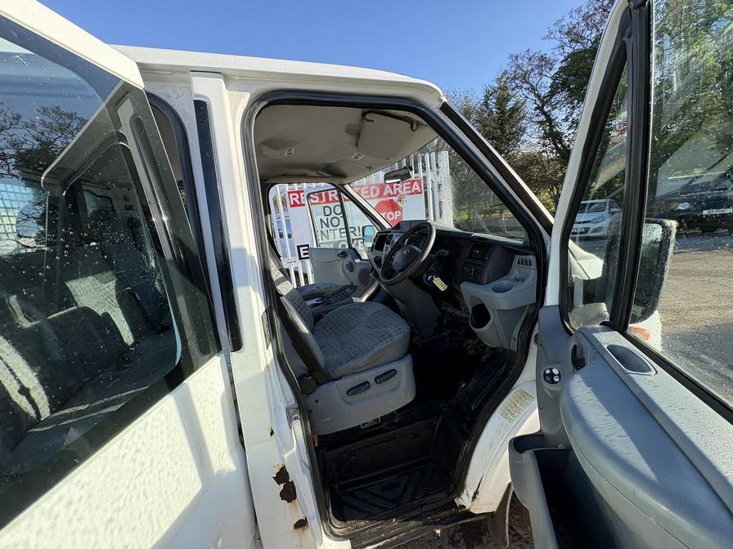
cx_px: 366
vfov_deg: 85.7
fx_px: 296
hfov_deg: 102.1
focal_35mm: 14
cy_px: 274
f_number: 2.2
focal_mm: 2.22
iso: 64
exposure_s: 1/294
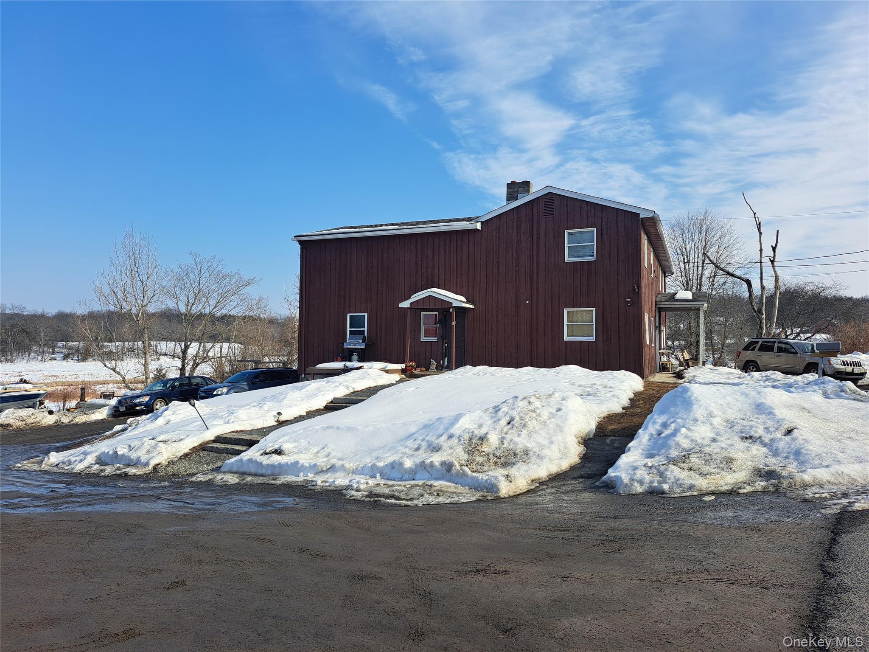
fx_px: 602
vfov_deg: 56.8
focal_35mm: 24
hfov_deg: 71.6
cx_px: 434
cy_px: 326
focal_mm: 5.23
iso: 50
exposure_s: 1/1294
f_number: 1.8
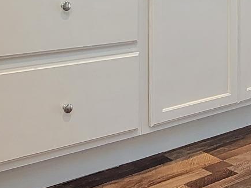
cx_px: 112
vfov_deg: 22.0
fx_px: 464
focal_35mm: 64
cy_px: -8
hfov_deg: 30.2
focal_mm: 2.2
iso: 320
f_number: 2.2
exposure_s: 1/60
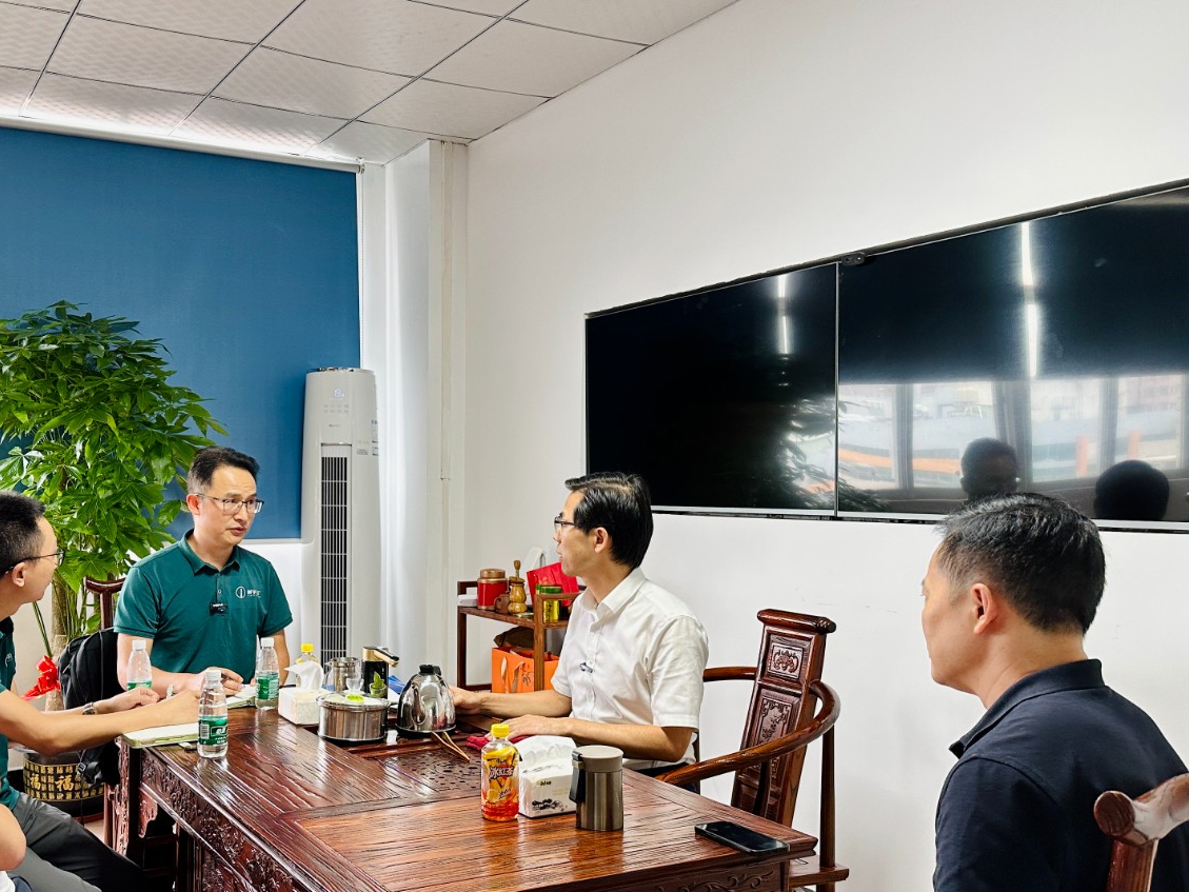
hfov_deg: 53.2
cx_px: 424
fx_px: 1168
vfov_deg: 41.6
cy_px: 531
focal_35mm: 34
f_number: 1.78
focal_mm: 6.86
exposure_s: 1/50
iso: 125
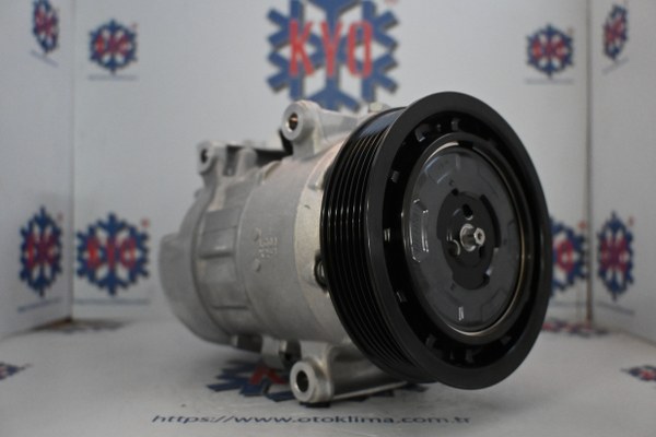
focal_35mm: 32
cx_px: 328
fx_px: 588
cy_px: 218
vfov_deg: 40.8
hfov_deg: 58.3
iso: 4500
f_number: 4
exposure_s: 1/60
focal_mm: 21.5
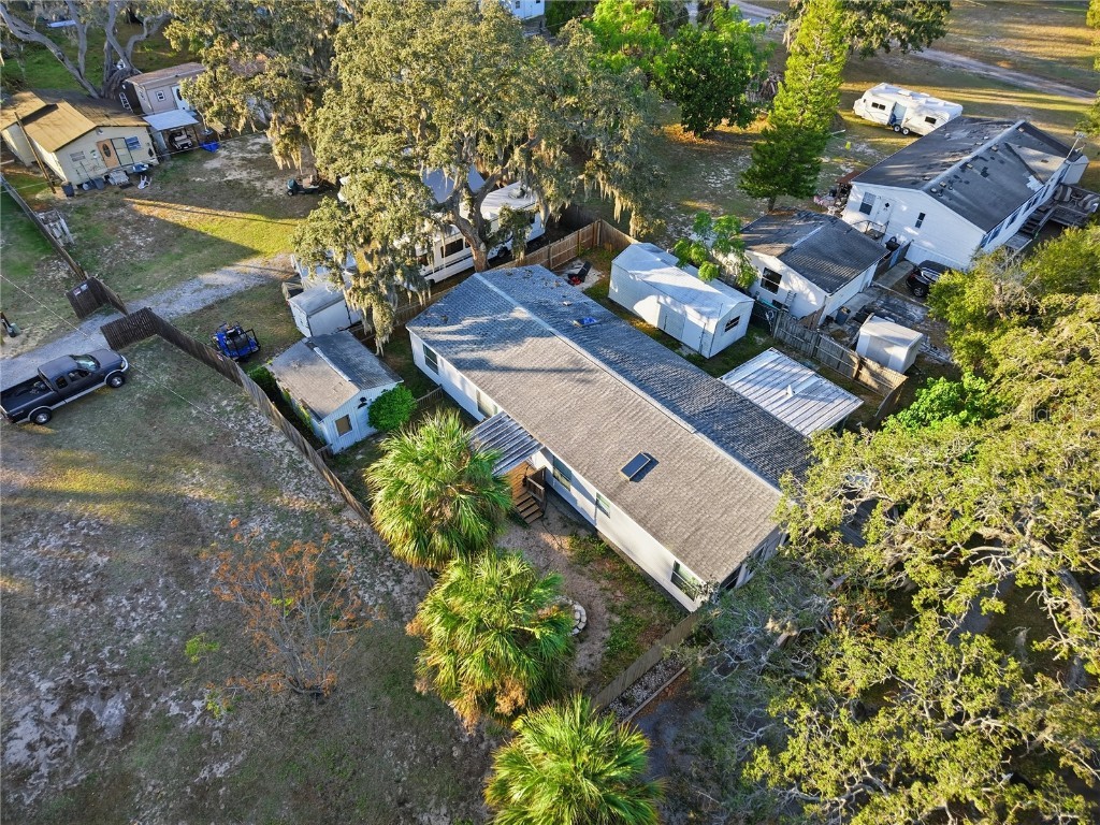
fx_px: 763
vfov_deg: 56.8
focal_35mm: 24
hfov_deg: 71.6
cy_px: 412
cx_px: 550
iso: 100
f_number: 1.8
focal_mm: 8.7
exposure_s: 1/10
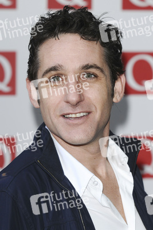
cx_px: 76
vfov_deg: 13.0
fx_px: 1003
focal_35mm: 158
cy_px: 115
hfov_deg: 8.7
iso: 320
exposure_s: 1/200
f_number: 4.5
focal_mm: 105
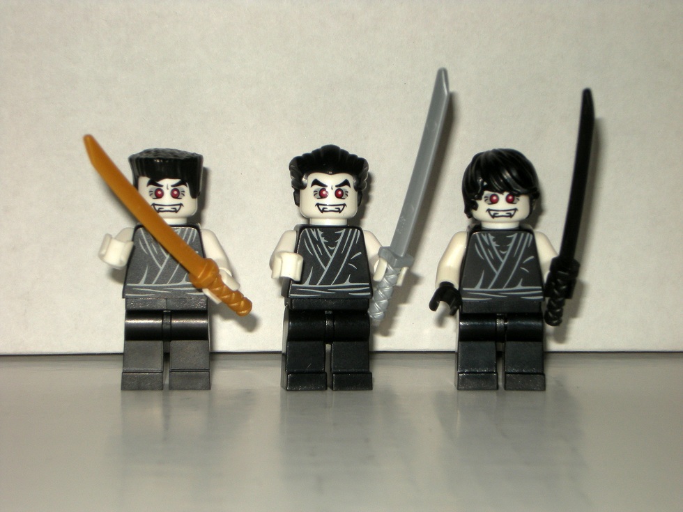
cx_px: 342
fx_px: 2013
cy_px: 256
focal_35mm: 102
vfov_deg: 14.5
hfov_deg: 19.3
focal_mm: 17
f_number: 5.6
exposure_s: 1/120
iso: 64
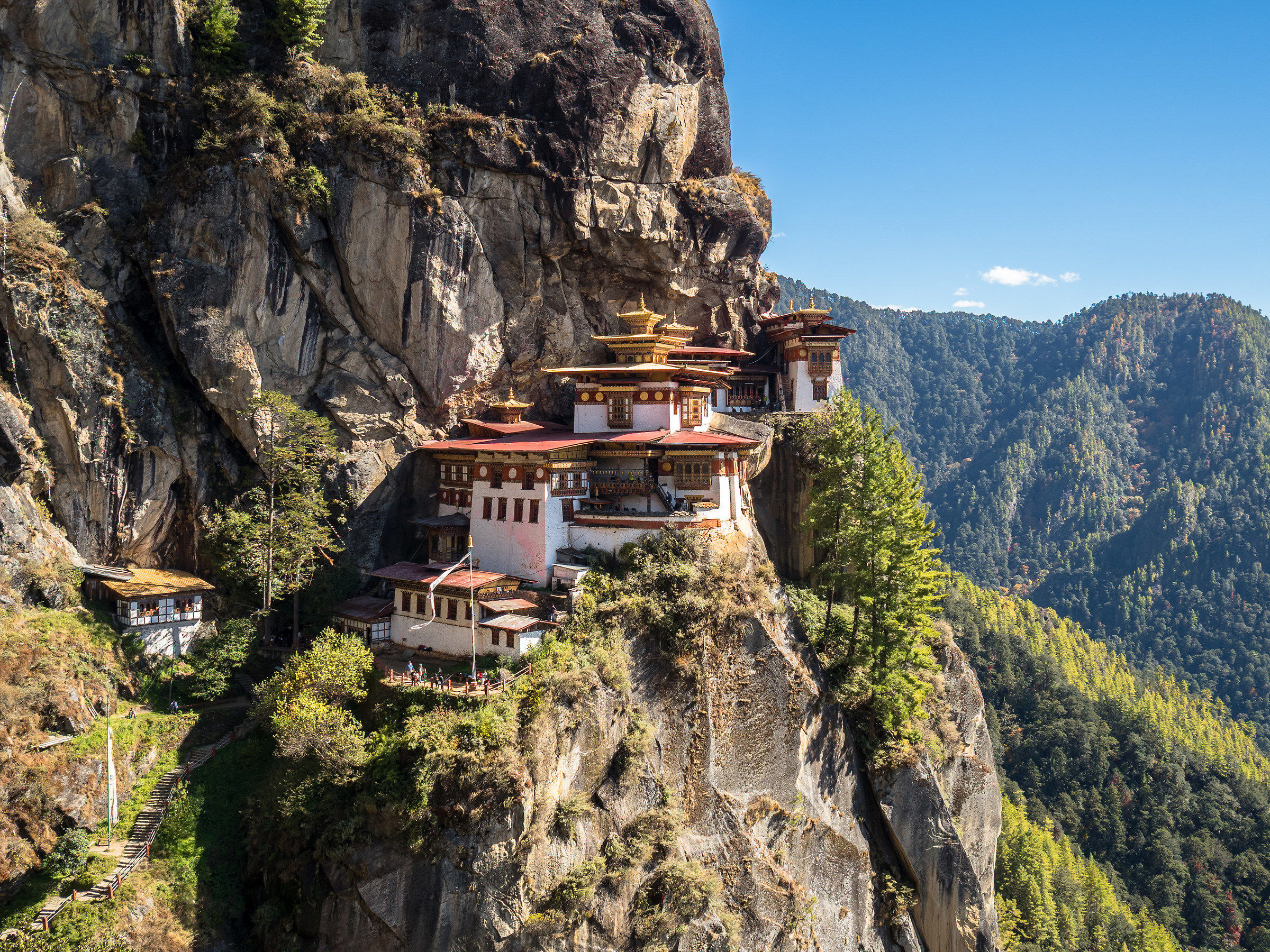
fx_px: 1247
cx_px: 635
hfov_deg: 54.0
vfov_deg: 41.8
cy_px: 476
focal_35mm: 34
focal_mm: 17
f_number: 4
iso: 200
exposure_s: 1/400
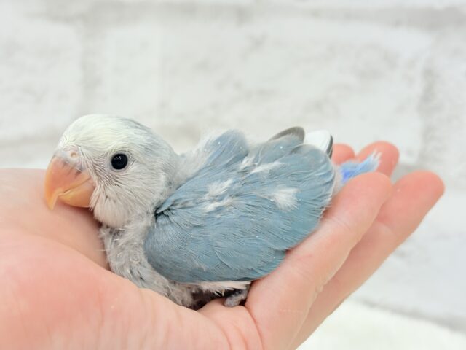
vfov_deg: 28.0
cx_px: 233
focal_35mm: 52
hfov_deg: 36.8
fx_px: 700
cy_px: 175
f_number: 1.6
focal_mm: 5.96
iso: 50
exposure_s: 1/50
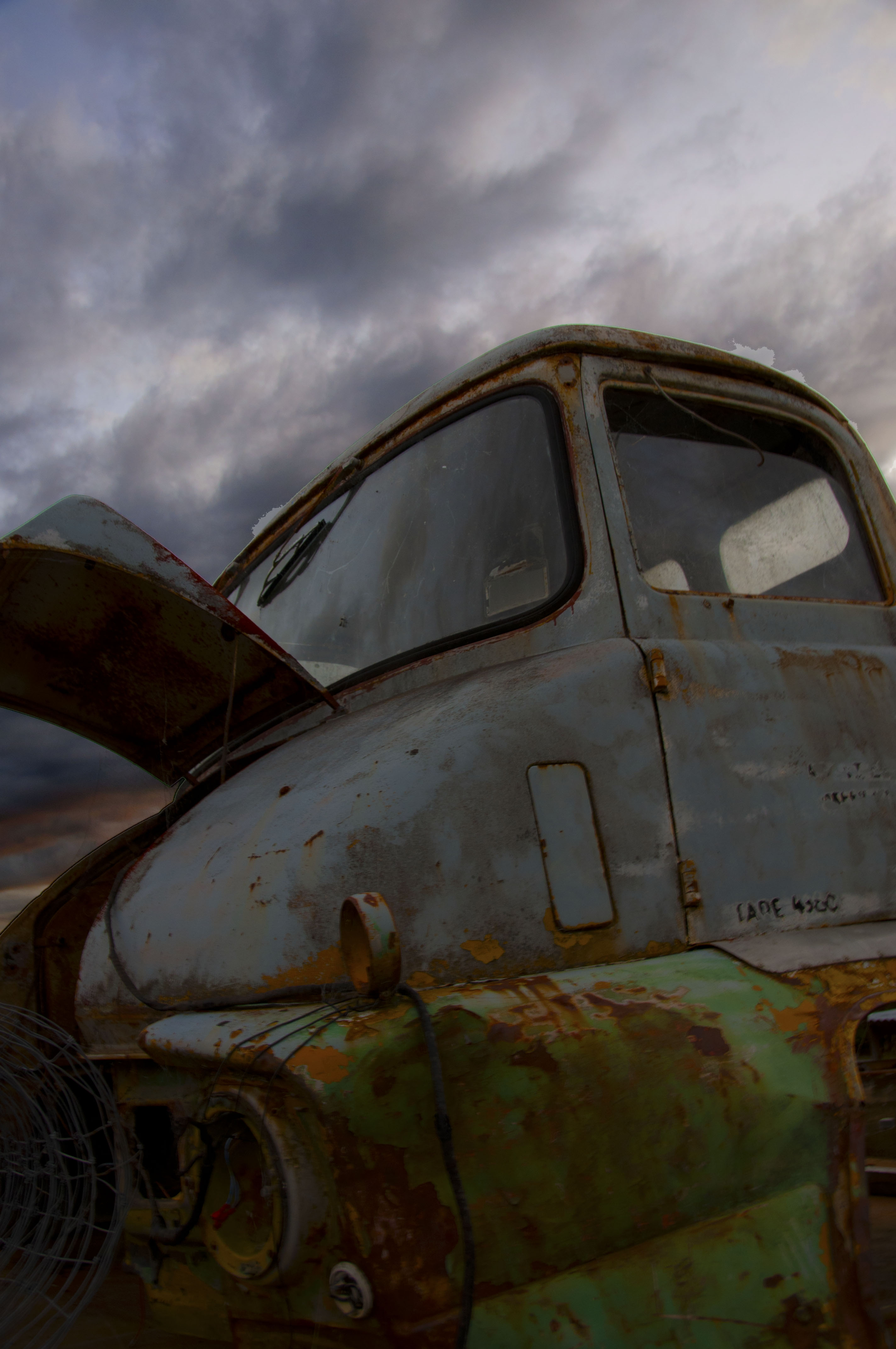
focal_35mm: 33
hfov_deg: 39.9
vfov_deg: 57.3
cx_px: 448
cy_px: 674
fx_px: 1235
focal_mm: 22
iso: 400
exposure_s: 1/15
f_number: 6.3
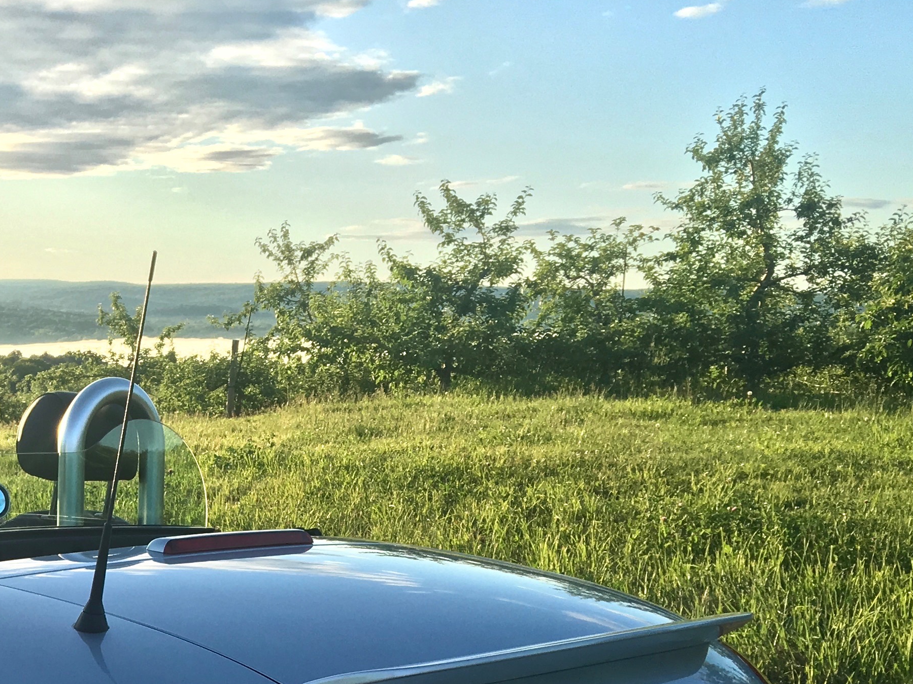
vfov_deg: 21.5
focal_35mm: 65
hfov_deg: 27.3
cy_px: 743
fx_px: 1714
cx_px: -95
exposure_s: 1/434
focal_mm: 4.15
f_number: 2.2
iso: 25
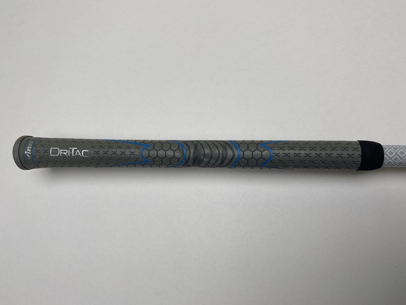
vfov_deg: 53.1
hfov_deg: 67.3
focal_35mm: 26
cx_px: 203
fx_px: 305
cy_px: 152
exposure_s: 1/479
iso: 32
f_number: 1.8
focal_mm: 4.25
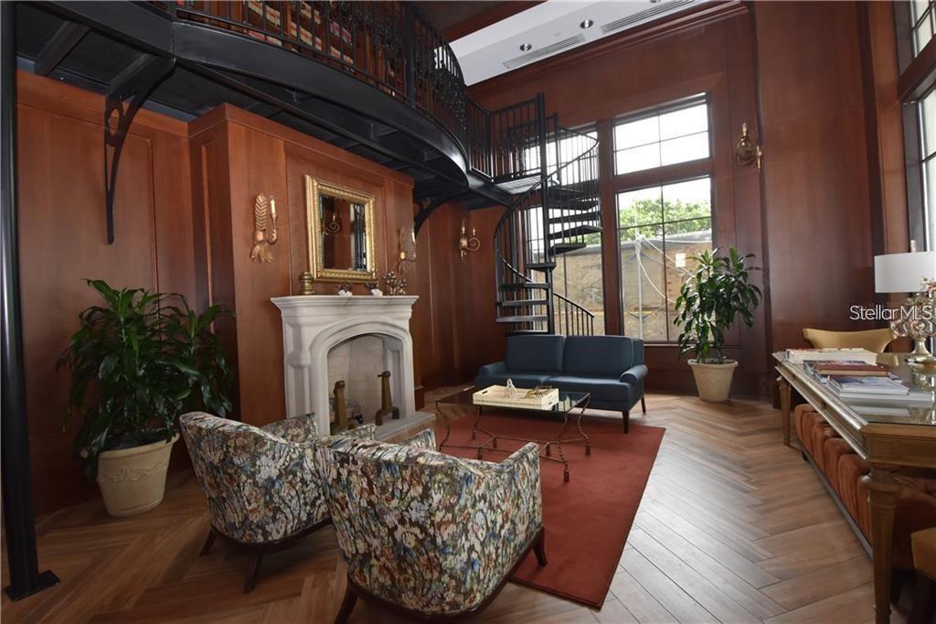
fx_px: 390
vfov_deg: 77.3
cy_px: 312
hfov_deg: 100.4
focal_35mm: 15
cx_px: 468
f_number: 5.6
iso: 800
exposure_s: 1/125
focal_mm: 10
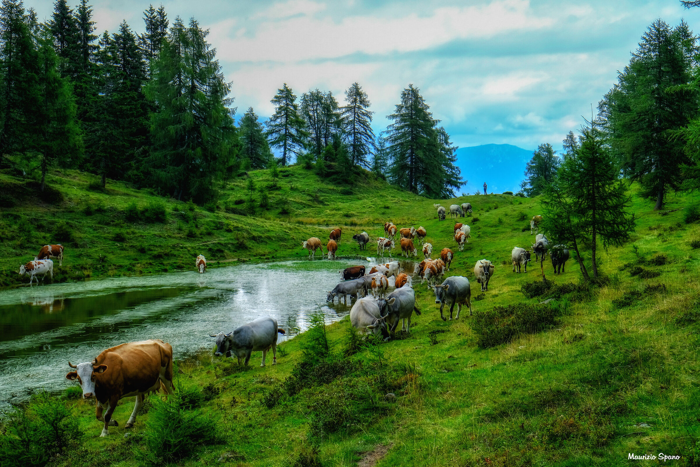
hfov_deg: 31.4
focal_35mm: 64
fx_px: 1244
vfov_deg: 21.2
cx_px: 350
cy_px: 234
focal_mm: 42.5
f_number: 8
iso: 200
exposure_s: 1/160
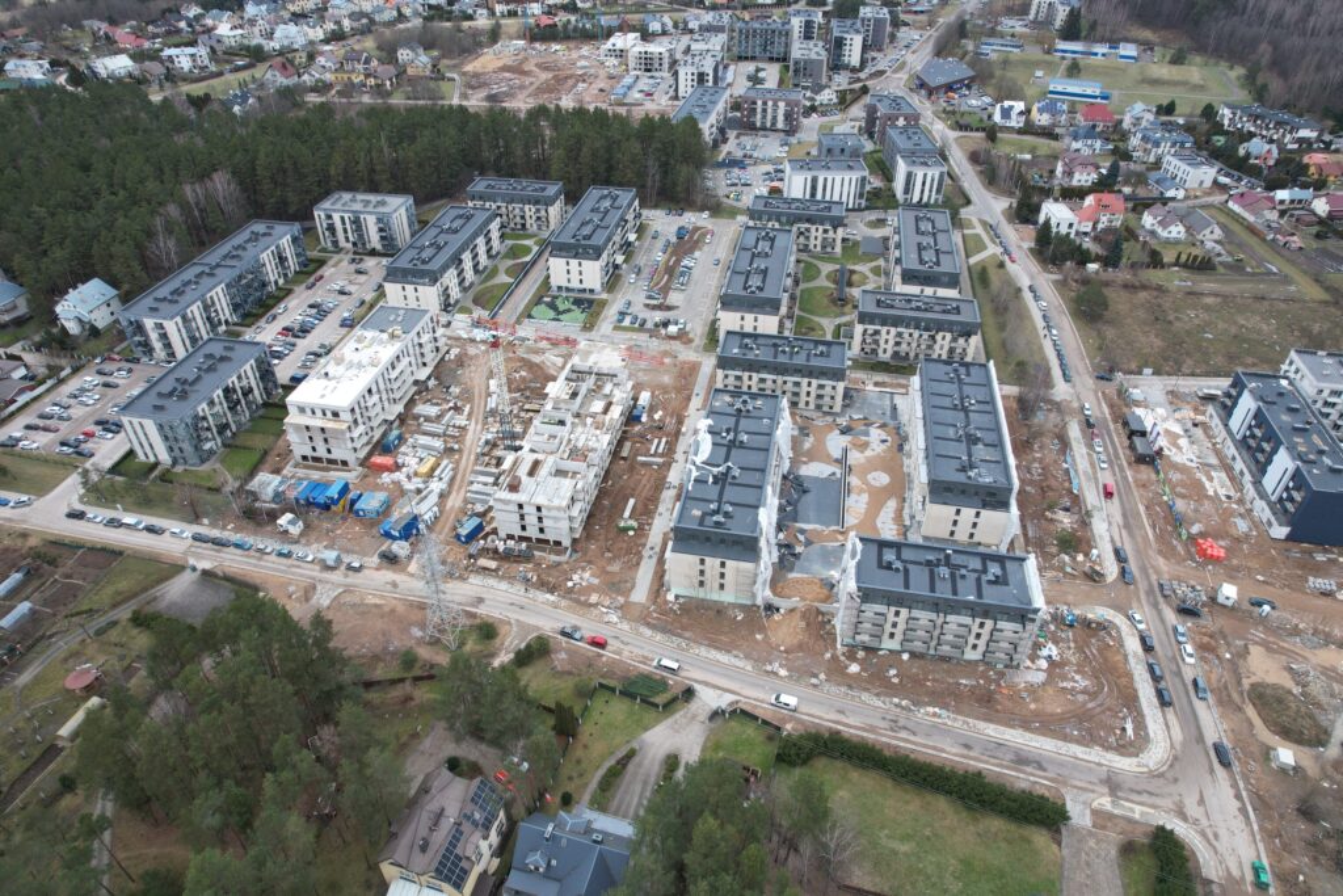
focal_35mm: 22
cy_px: 448
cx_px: 672
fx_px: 821
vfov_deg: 57.2
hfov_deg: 78.6
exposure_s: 1/120
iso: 100
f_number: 2.8
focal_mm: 8.38
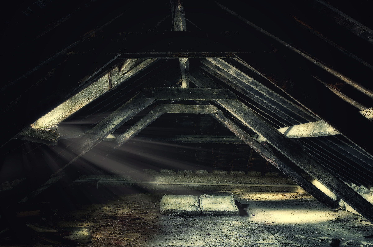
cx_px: 186
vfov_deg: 29.7
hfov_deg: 43.7
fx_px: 465
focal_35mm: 45
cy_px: 124
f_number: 11
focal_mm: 30
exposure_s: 13
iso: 100
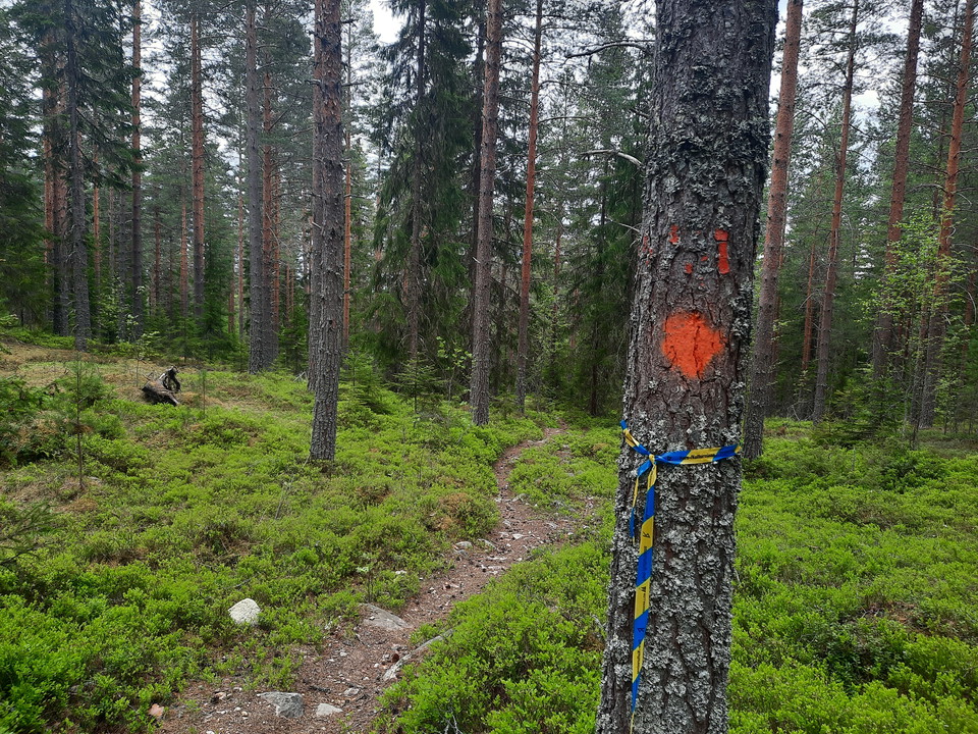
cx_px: 489
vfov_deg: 54.9
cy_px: 367
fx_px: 706
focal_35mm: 25
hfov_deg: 69.4
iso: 32
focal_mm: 4.6
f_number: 2
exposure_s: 1/100
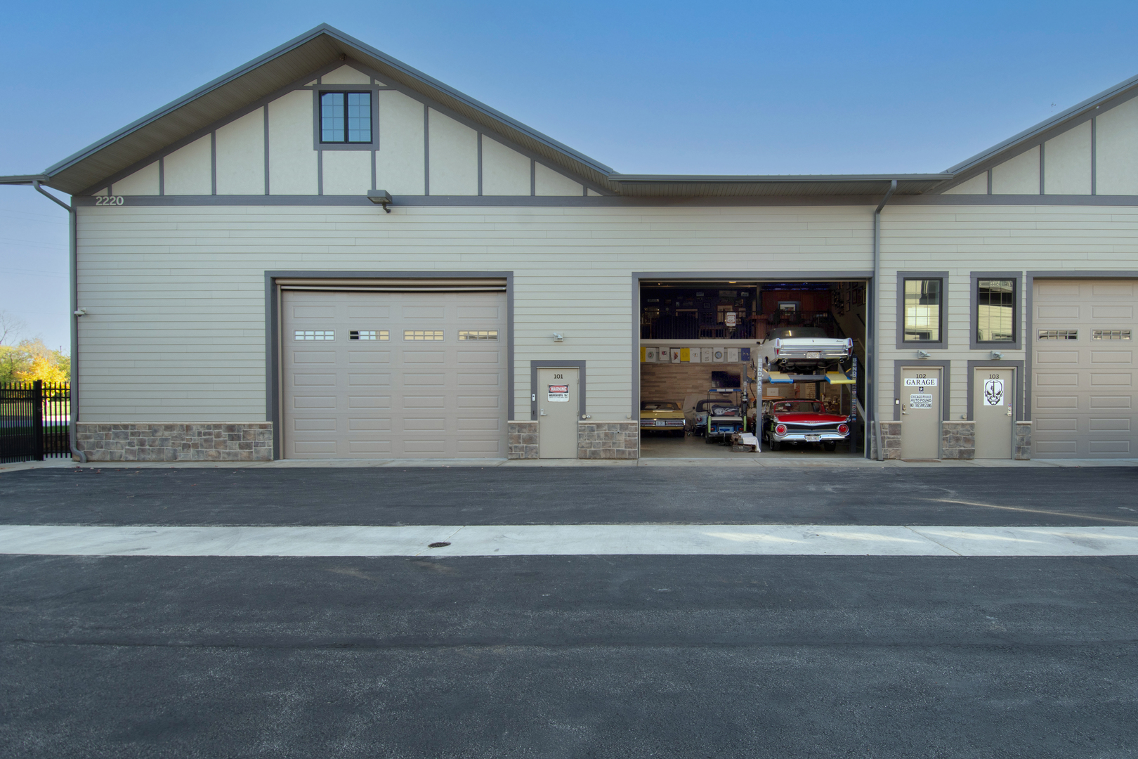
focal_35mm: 18
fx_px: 569
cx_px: 569
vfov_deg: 67.4
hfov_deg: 90.0
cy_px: 380
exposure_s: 1/125
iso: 250
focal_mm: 12
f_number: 8
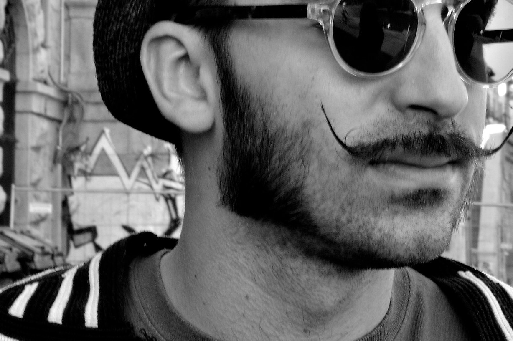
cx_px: 205
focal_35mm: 170
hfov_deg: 12.1
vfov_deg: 8.0
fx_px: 2421
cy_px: 56
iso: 200
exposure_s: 1/10
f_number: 32
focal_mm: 58
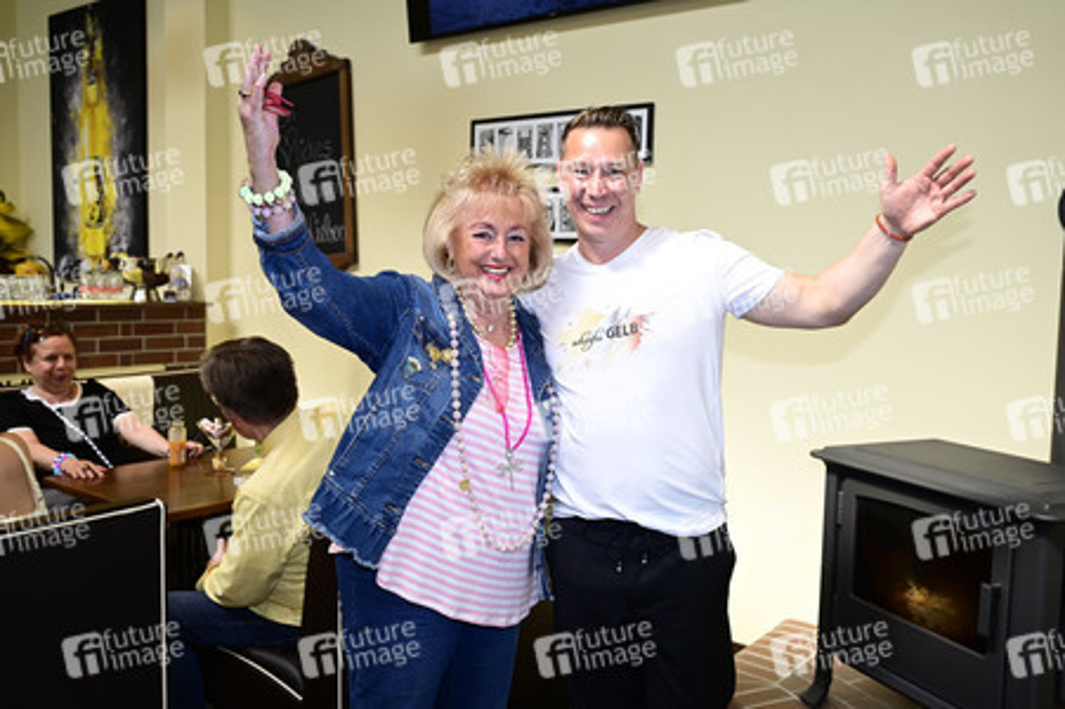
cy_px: 354
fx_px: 887
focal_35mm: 30
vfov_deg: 43.5
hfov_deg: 62.0
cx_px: 532
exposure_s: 1/200
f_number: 5
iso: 1250
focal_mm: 30
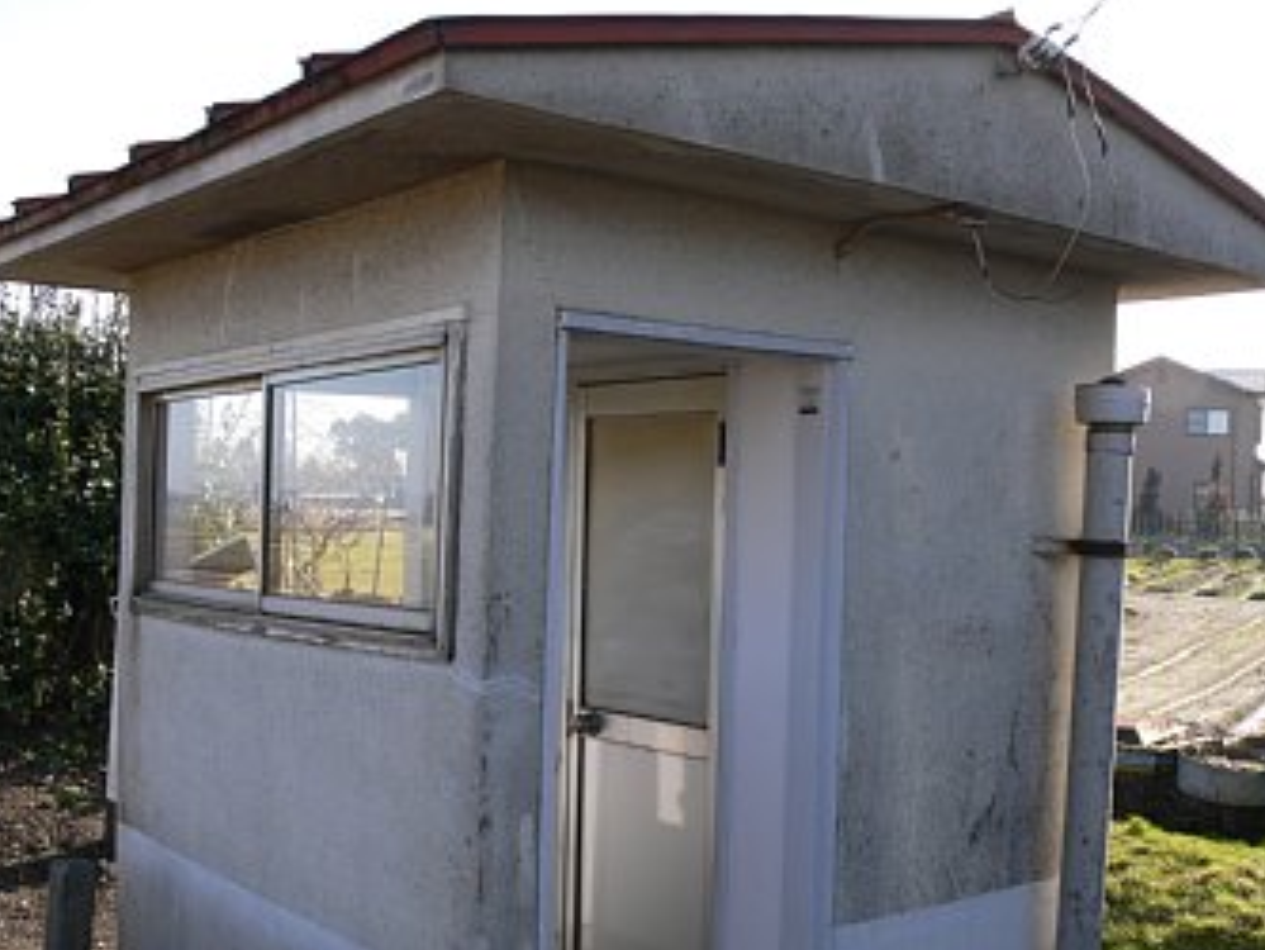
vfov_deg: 34.3
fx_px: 1535
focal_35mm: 42
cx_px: 657
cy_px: 551
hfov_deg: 44.8
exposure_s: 1/125
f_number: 5.6
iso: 80
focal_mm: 7.4
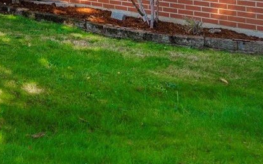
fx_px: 537
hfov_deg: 19.7
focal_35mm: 75
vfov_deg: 16.6
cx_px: -220
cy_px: -36
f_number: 7.1
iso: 80
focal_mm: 18
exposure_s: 1/250
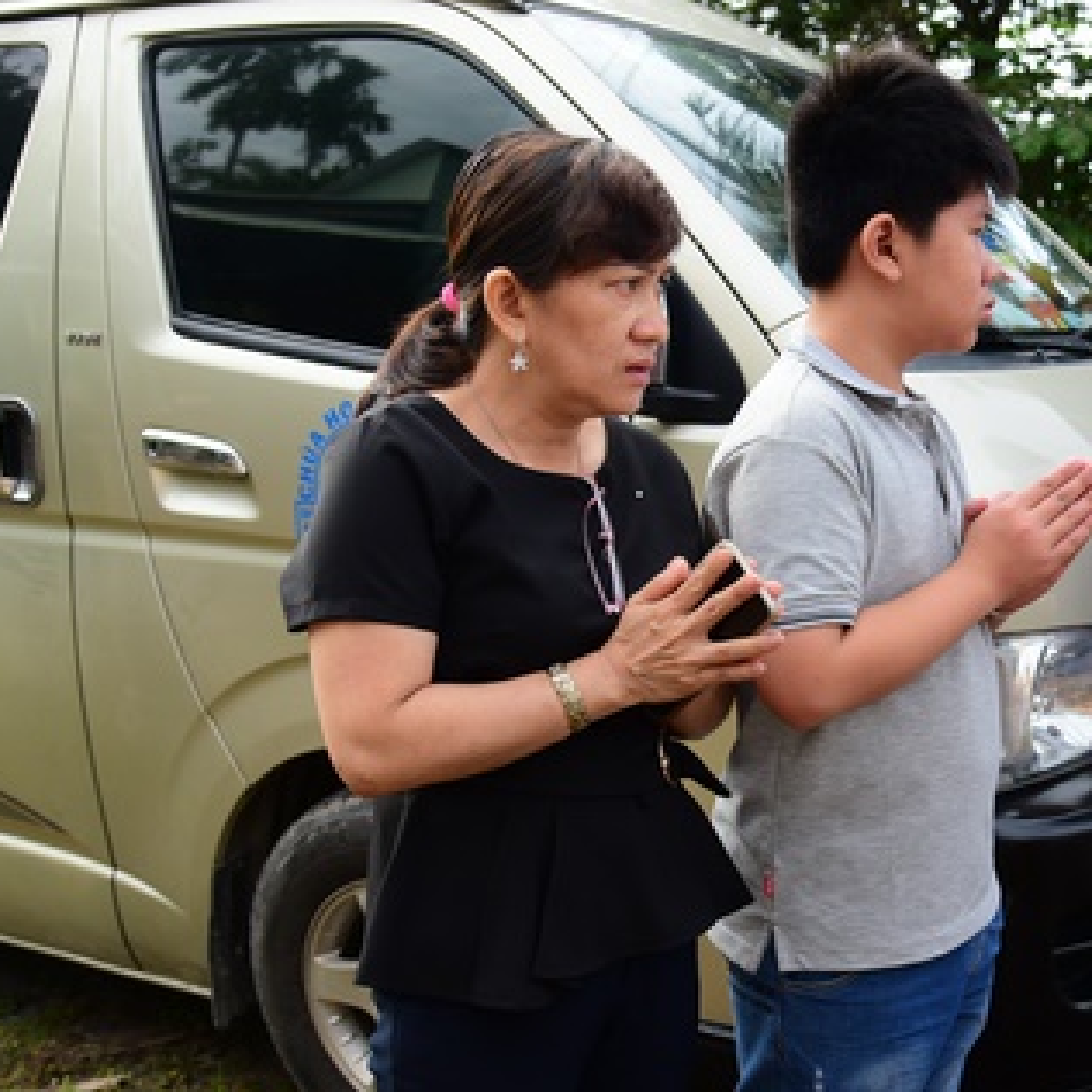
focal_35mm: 42
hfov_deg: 38.4
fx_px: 1499
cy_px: 660
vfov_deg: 39.8
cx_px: 892
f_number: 4
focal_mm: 24
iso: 320
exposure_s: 1/640
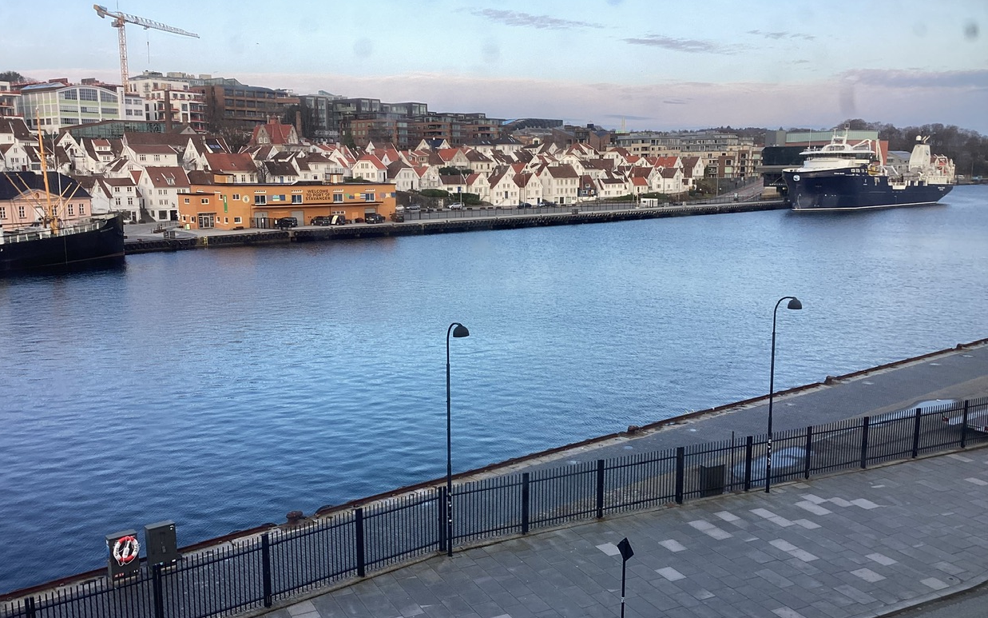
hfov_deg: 56.7
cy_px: 328
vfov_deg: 37.3
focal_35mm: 34
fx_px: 915
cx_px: 478
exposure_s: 1/127
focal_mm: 3.3
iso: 25
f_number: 2.4
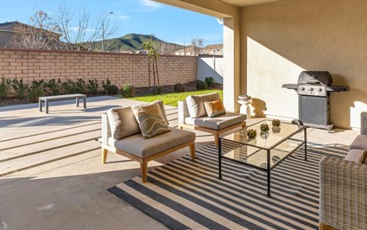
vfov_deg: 51.4
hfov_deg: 77.0
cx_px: 197
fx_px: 230
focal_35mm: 23
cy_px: 66
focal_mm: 10
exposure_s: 1/320
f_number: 7.1
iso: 125
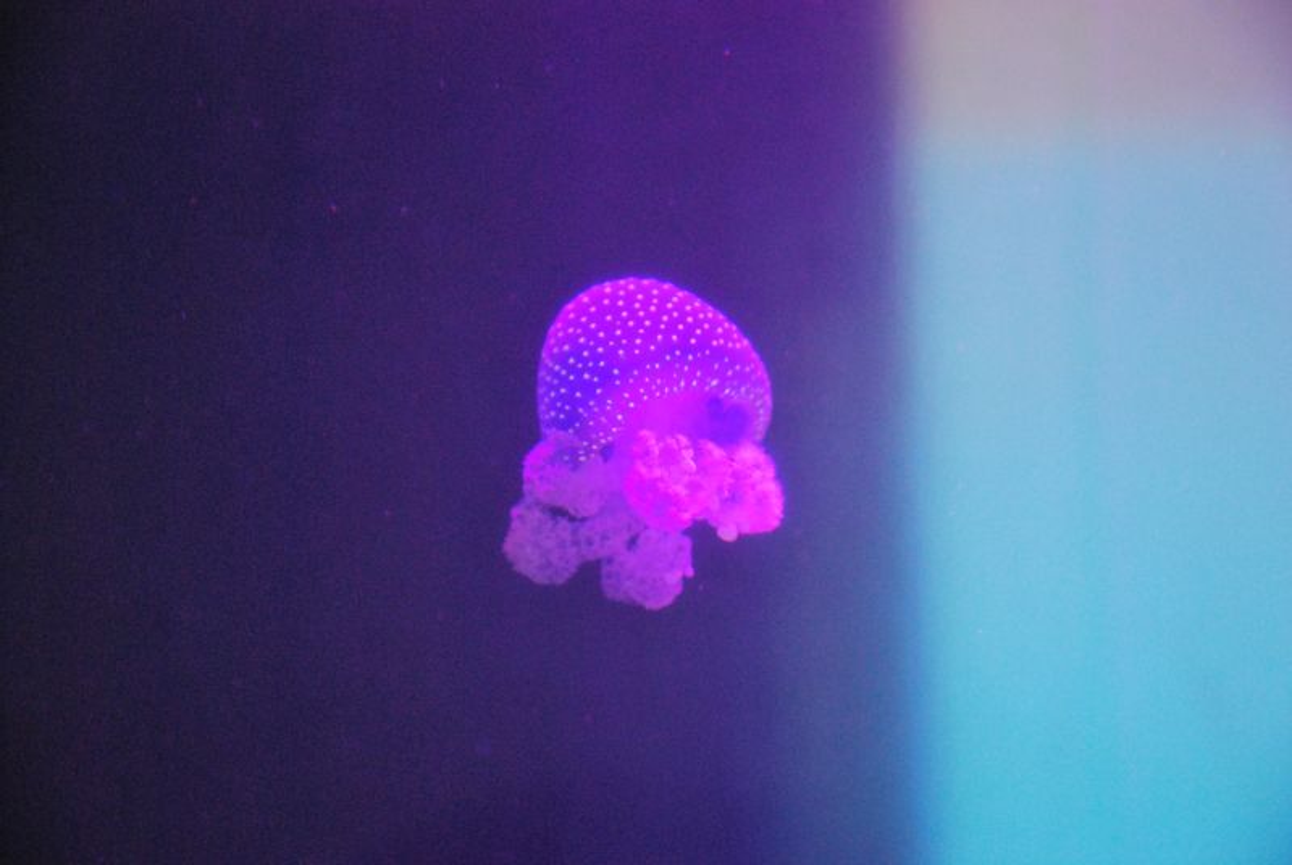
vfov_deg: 10.8
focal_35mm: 128
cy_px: 432
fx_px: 4583
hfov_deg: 16.0
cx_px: 646
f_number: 5.6
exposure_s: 1/30
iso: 1600
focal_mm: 85
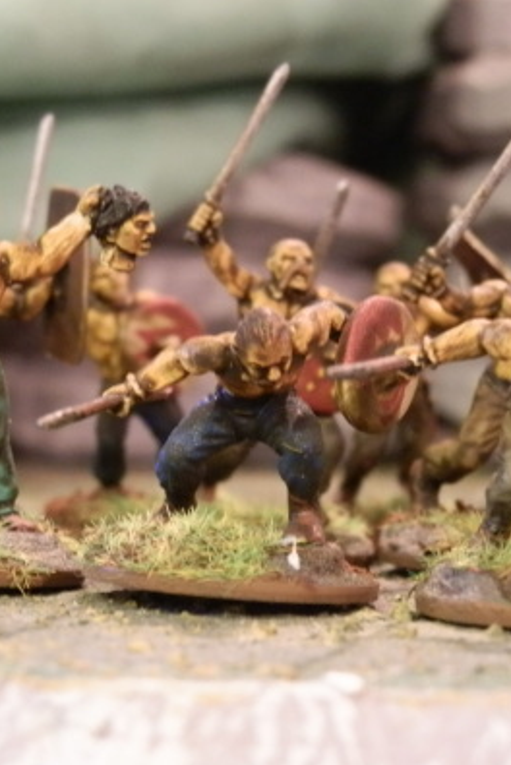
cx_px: 298
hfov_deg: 15.9
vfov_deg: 23.6
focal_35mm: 86
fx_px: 1828
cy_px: 387
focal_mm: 10.99
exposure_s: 1/8
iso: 400
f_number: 3.7
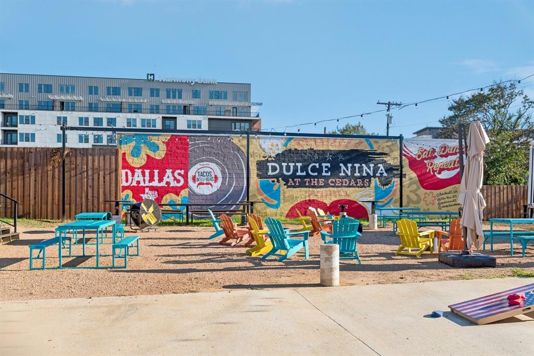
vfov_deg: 43.6
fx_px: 445
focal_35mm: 30
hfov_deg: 61.9
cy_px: 178
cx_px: 267
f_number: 10
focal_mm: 30
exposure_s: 1/640
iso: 400
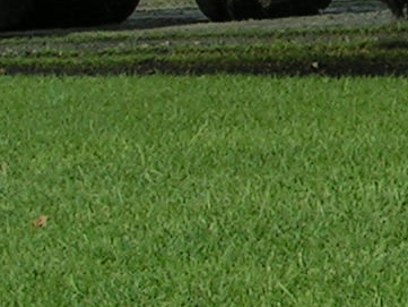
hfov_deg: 8.6
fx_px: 2606
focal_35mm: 221
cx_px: 705
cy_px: -97
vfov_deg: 6.7
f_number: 5
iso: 50
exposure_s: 1/125
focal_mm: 6
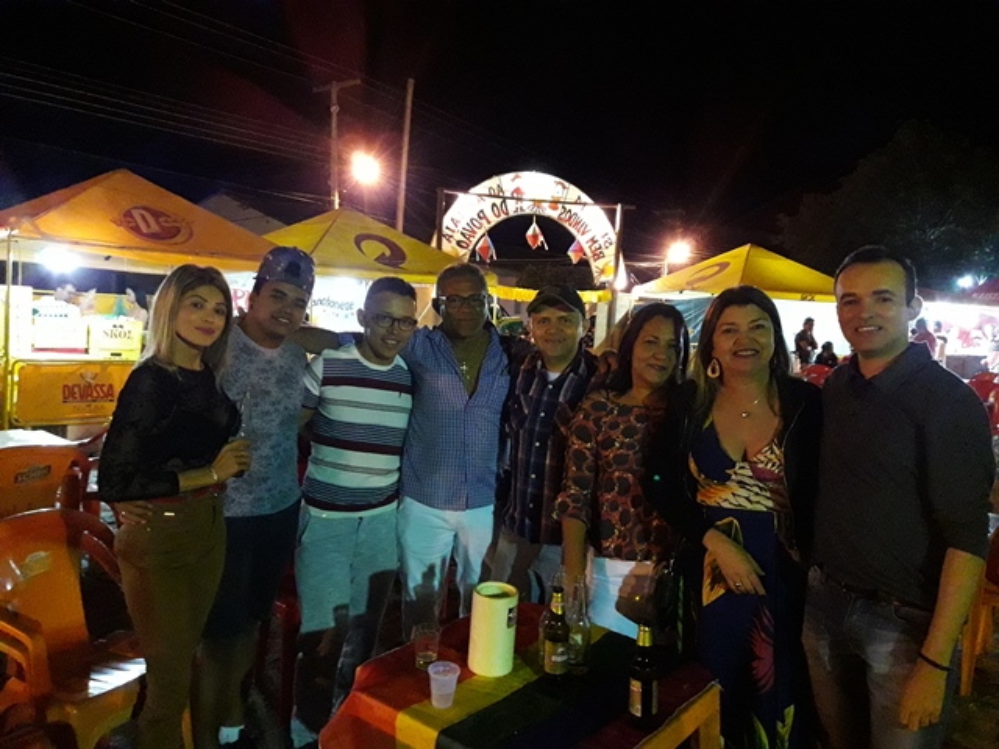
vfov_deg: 49.7
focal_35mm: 28
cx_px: 500
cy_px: 374
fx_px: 808
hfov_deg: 63.4
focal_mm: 3.7
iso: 800
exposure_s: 1/15
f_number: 1.9
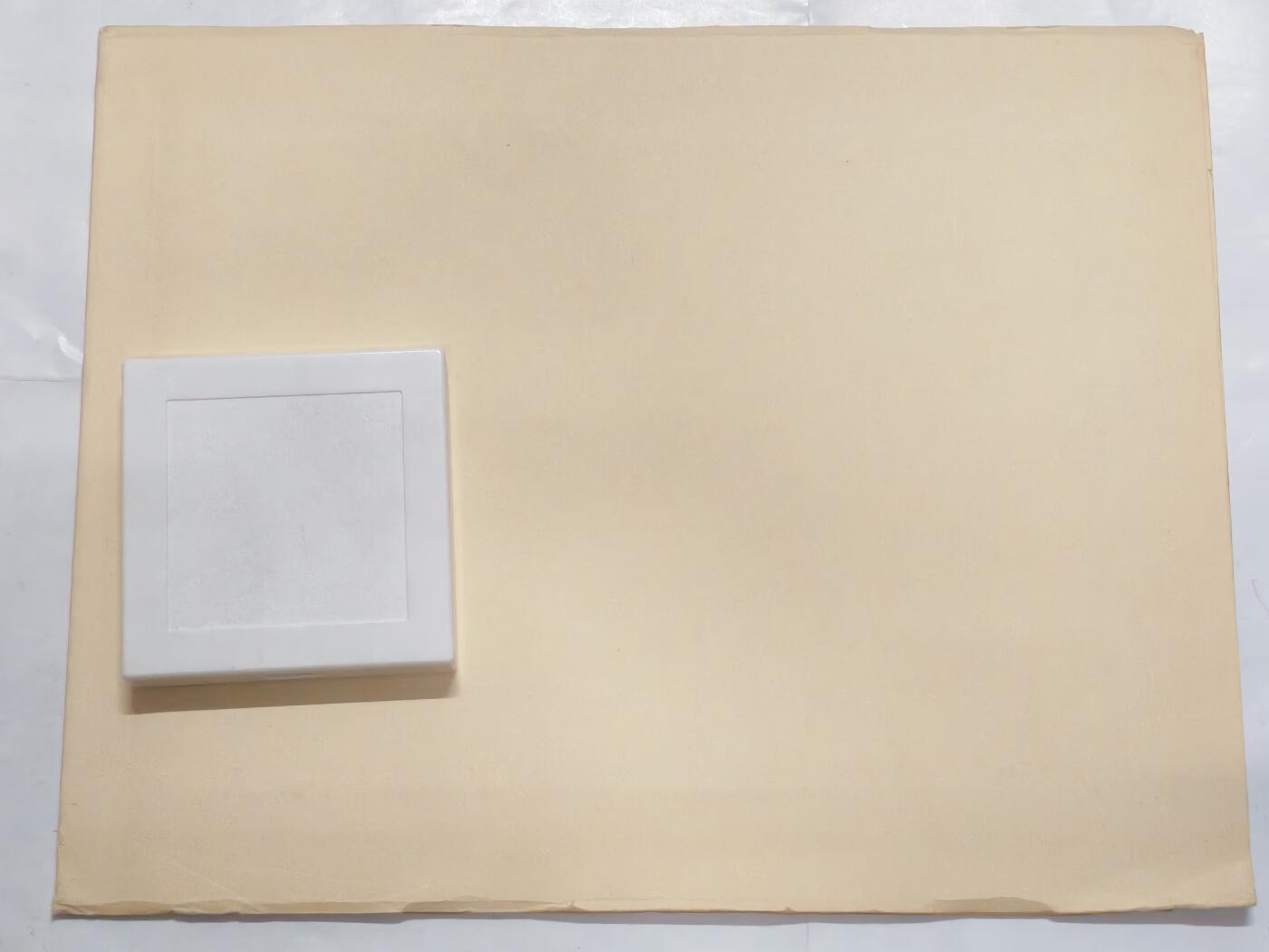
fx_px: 2493
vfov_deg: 21.6
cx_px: 634
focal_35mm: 68
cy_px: 476
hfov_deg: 28.6
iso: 800
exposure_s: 1/33
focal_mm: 5.52
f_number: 1.95
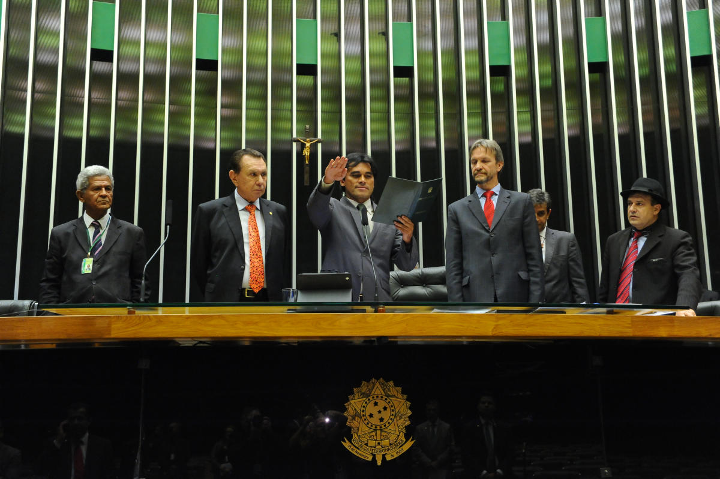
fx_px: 880
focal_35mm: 44
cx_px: 360
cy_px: 240
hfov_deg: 44.5
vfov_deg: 30.5
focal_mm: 44
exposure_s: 1/100
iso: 4000
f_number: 4
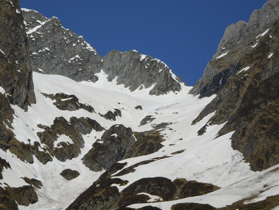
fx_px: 1048
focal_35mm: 130
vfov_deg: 11.4
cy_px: 97
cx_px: 156
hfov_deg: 15.2
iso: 125
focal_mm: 20
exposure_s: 1/640
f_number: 9.8
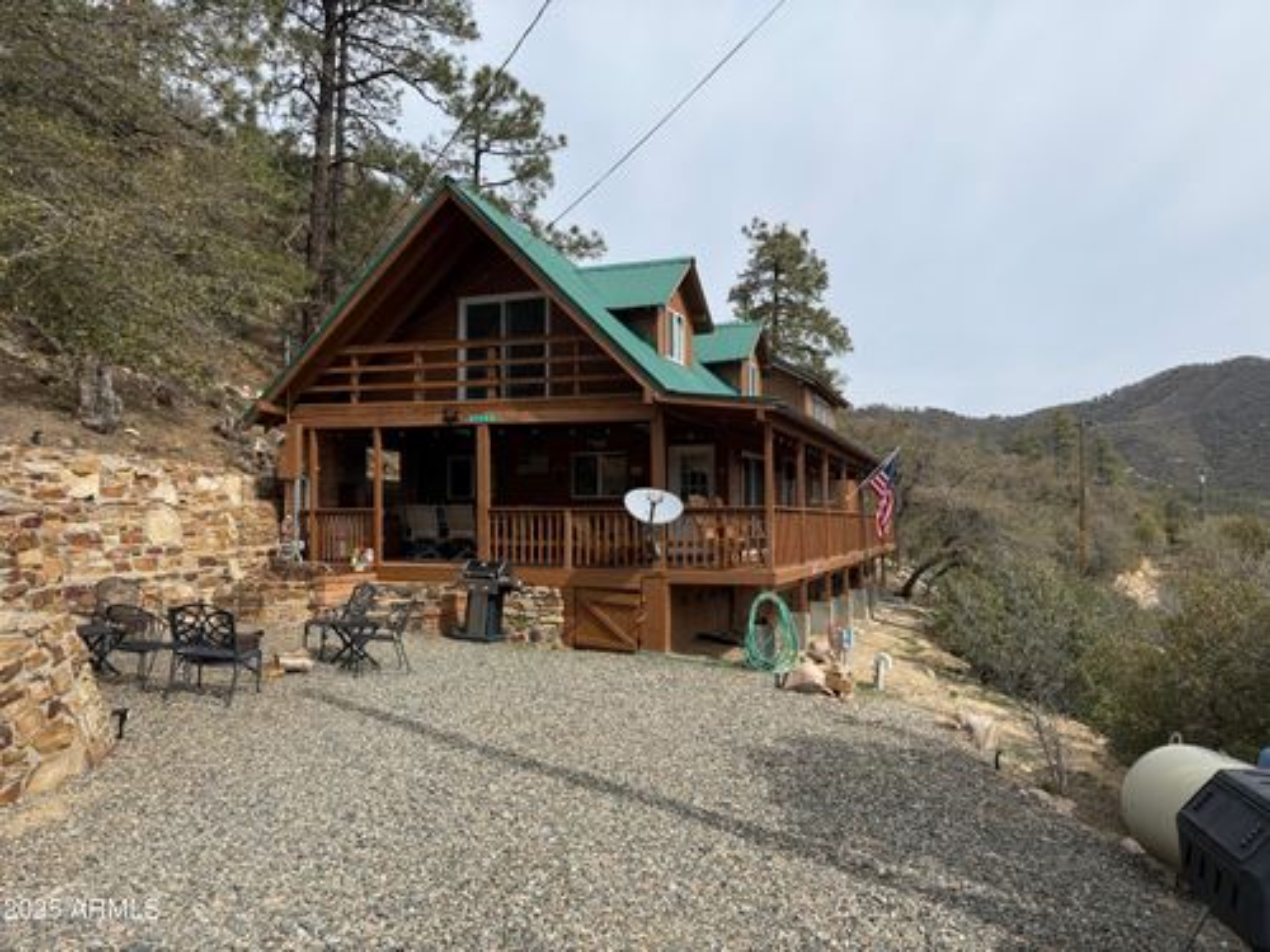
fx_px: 881
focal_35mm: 24
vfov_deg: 56.8
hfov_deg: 71.6
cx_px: 635
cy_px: 476
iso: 80
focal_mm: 6.76
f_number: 1.78
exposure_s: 1/5319
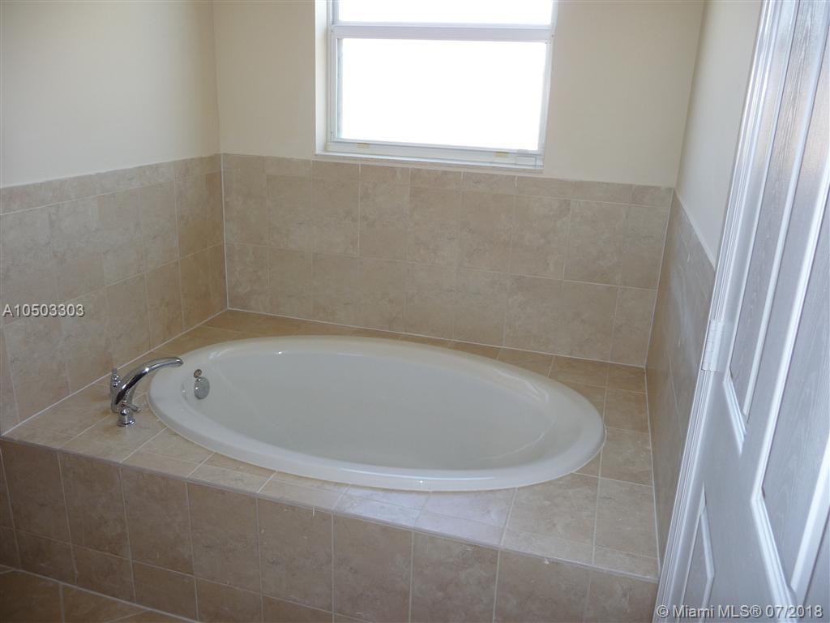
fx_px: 671
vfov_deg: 49.7
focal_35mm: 28
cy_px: 312
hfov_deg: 63.4
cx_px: 415
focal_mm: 4.7
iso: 100
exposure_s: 1/30
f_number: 3.3
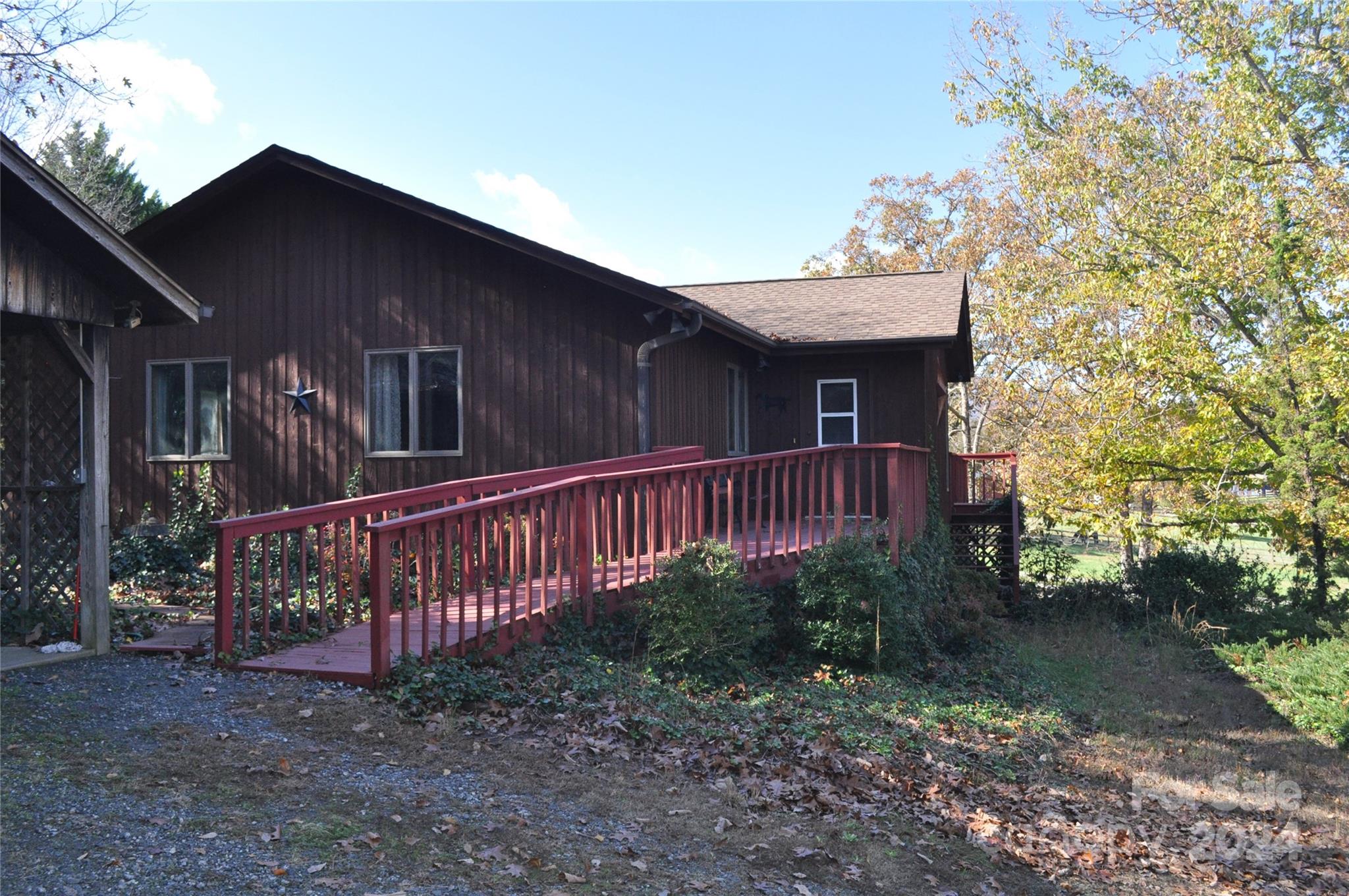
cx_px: 674
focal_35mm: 33
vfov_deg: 39.9
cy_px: 448
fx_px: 1235
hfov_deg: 57.3
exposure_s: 1/200
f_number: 7.1
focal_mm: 22
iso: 800
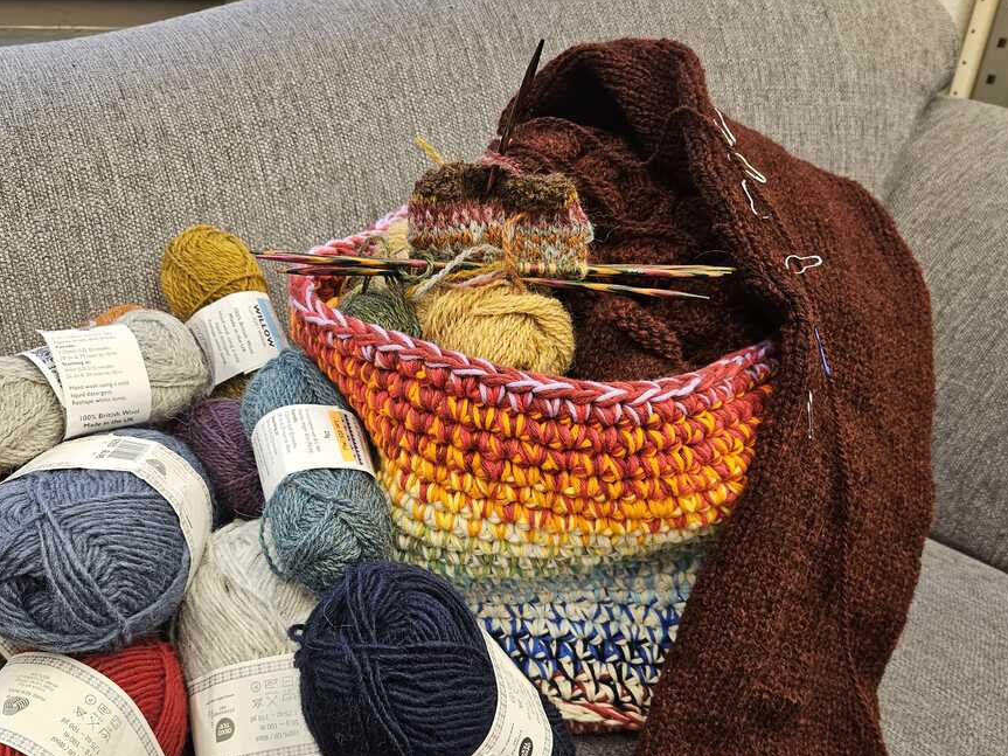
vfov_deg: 43.6
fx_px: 932
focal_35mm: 32
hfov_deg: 56.6
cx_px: 436
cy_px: 501
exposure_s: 1/100
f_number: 1.8
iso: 160
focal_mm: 5.4
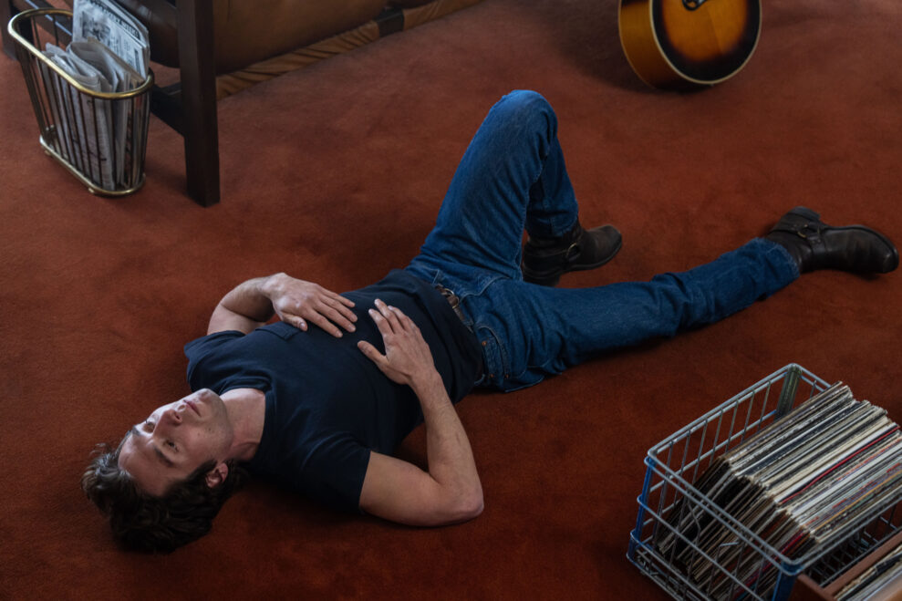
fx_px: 1578
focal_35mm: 63
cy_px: 300
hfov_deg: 31.9
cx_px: 451
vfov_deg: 21.6
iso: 1600
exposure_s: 1/200
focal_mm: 63
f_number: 2.8
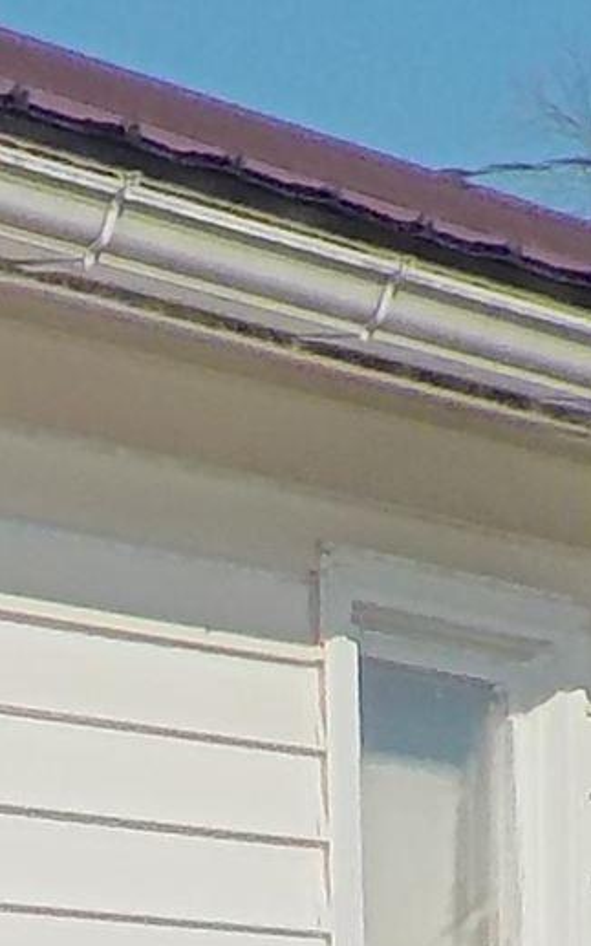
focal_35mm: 189
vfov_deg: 10.8
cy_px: 1230
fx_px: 4872
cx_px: -529
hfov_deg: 6.7
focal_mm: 4.1
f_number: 6.6
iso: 125
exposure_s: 1/1250
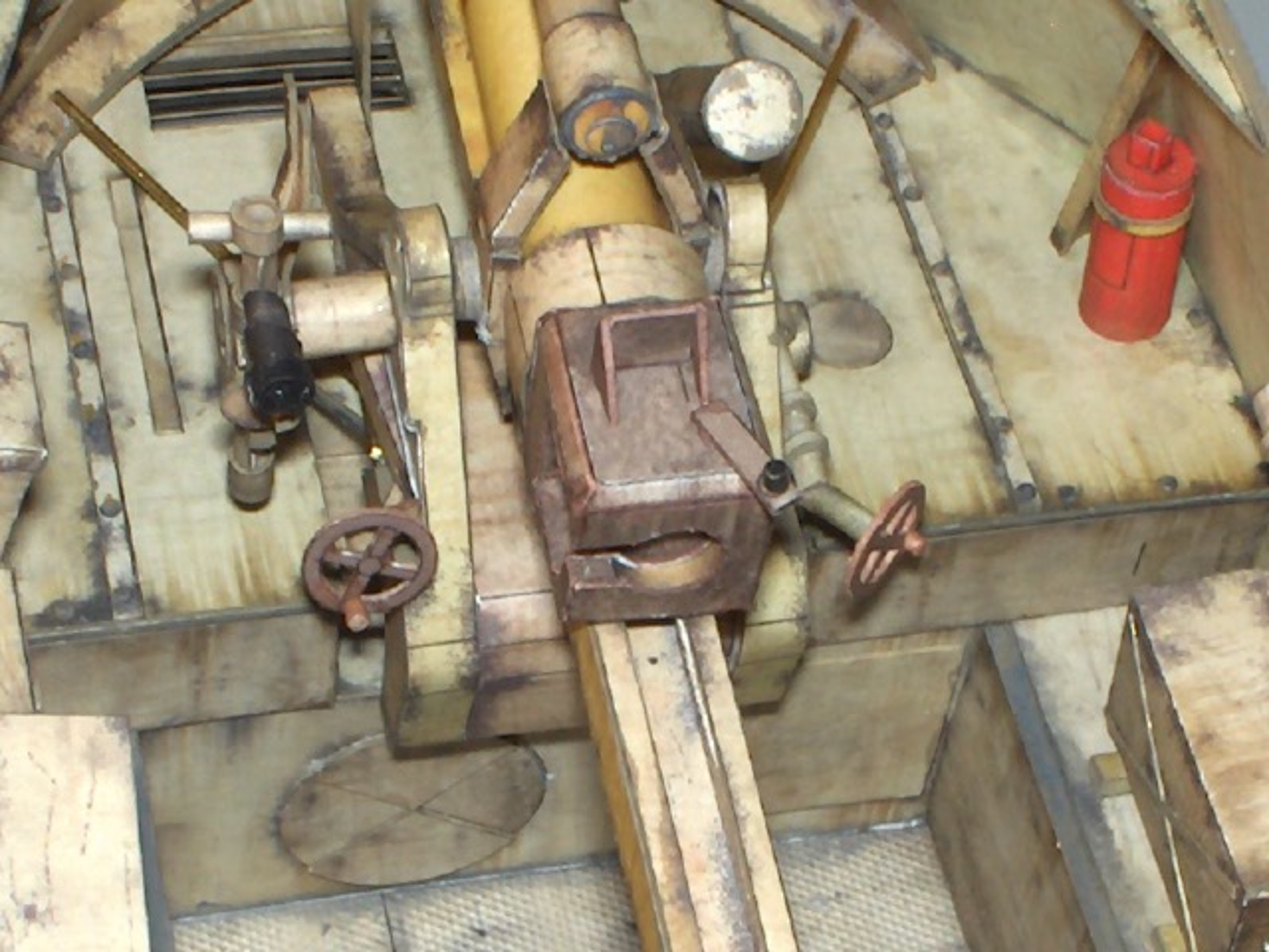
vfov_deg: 38.7
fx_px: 1356
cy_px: 476
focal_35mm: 37
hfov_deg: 50.1
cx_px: 634
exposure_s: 1/60
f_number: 6.5
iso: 100
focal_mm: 6.11
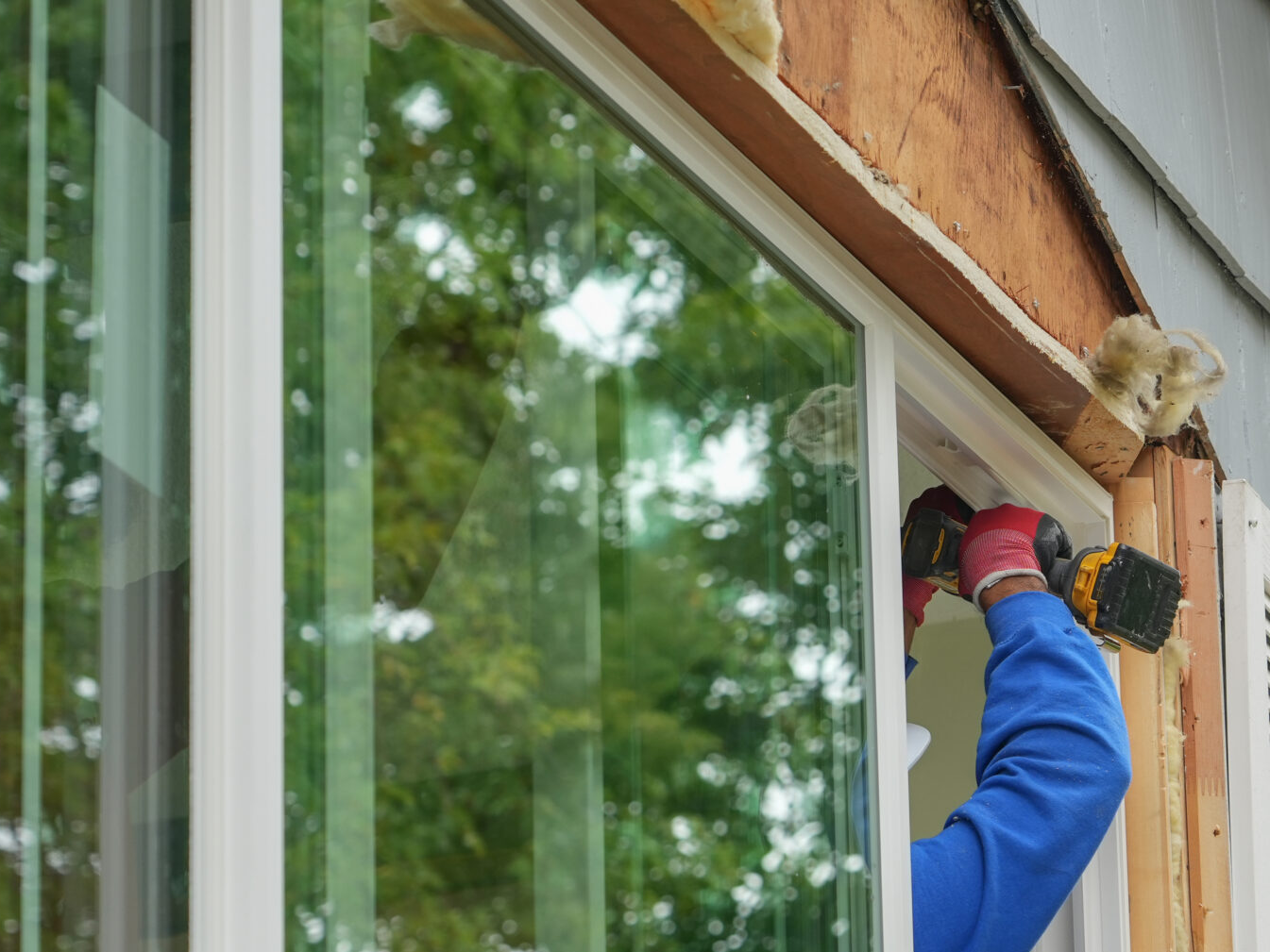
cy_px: 579
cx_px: 1096
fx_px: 6715
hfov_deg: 10.8
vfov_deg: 8.1
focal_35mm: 183
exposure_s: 1/200
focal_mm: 100
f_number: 5.6
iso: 400
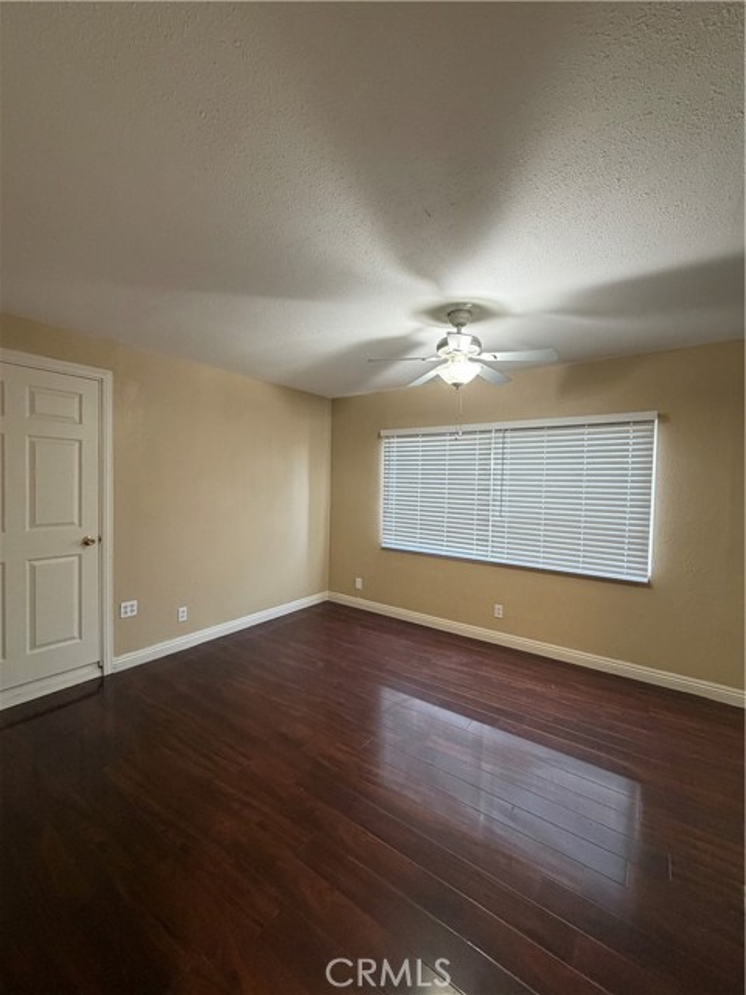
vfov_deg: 102.1
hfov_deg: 85.7
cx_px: 373
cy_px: 498
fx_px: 402
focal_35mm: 14
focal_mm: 2.22
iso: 400
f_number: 2.2
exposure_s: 1/60
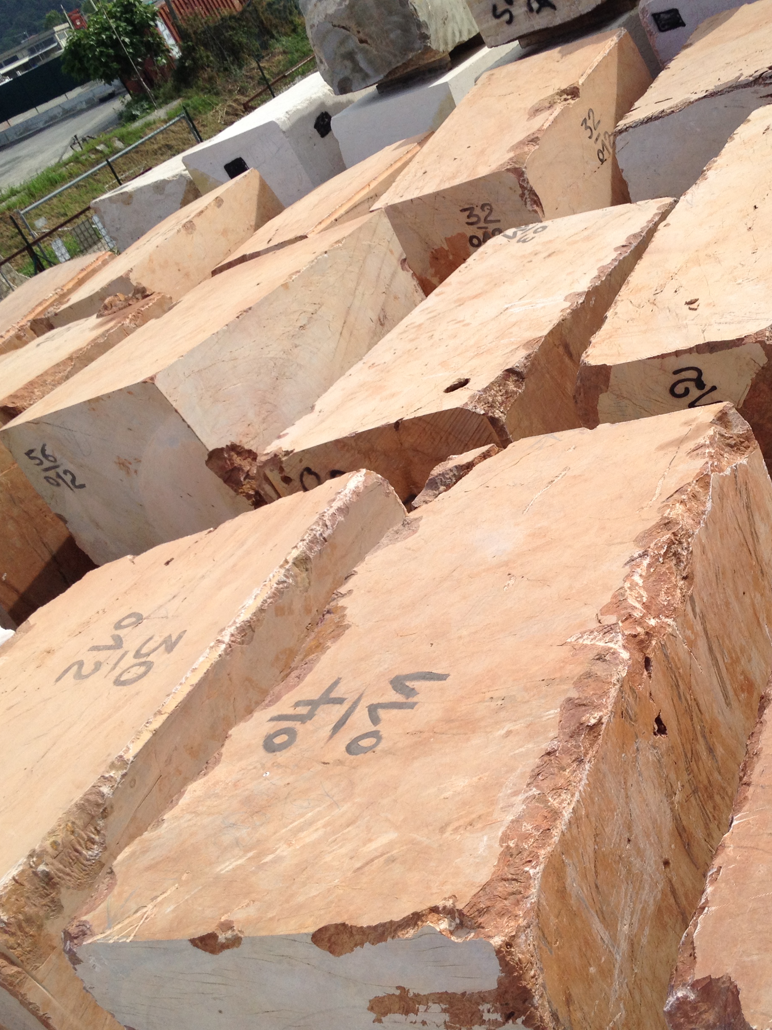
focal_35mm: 47
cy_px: 518
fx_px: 1398
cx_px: 526
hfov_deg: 30.6
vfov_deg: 40.4
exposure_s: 1/2208
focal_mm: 4.28
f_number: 2.4
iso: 64
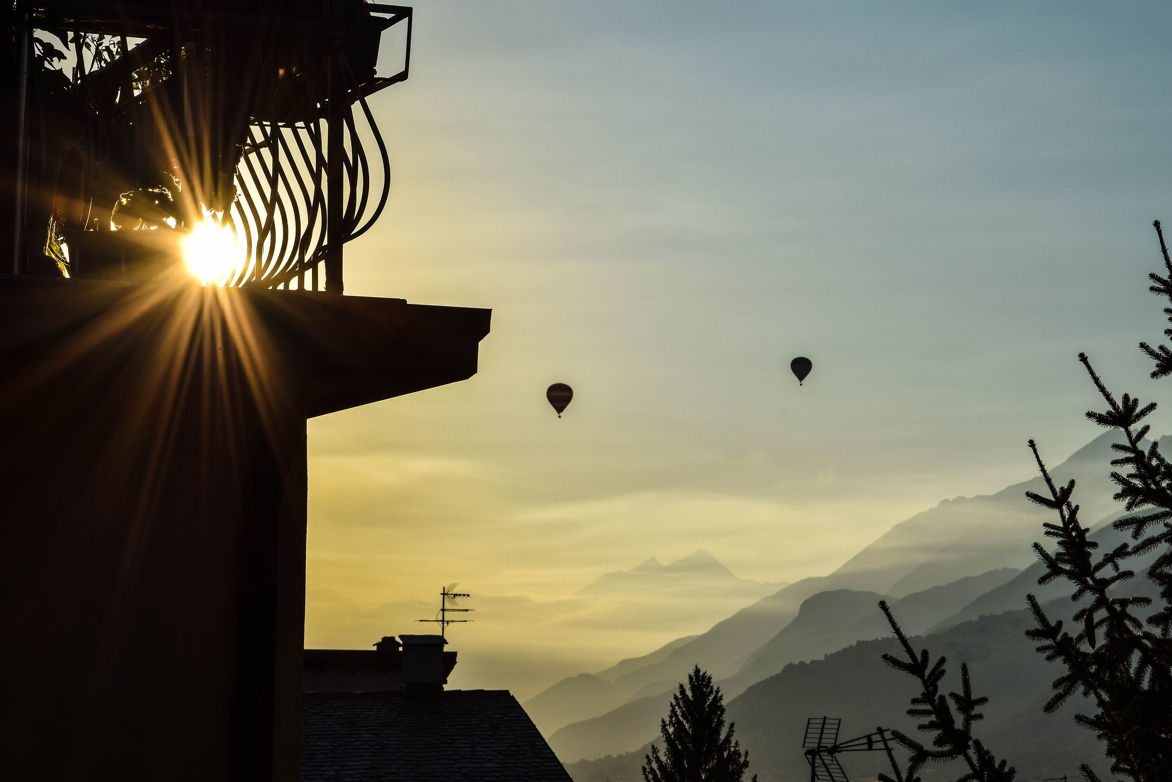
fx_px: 3418
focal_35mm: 105
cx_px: 586
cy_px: 391
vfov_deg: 13.0
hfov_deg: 19.5
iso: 200
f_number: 16
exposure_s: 1/800
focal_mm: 70
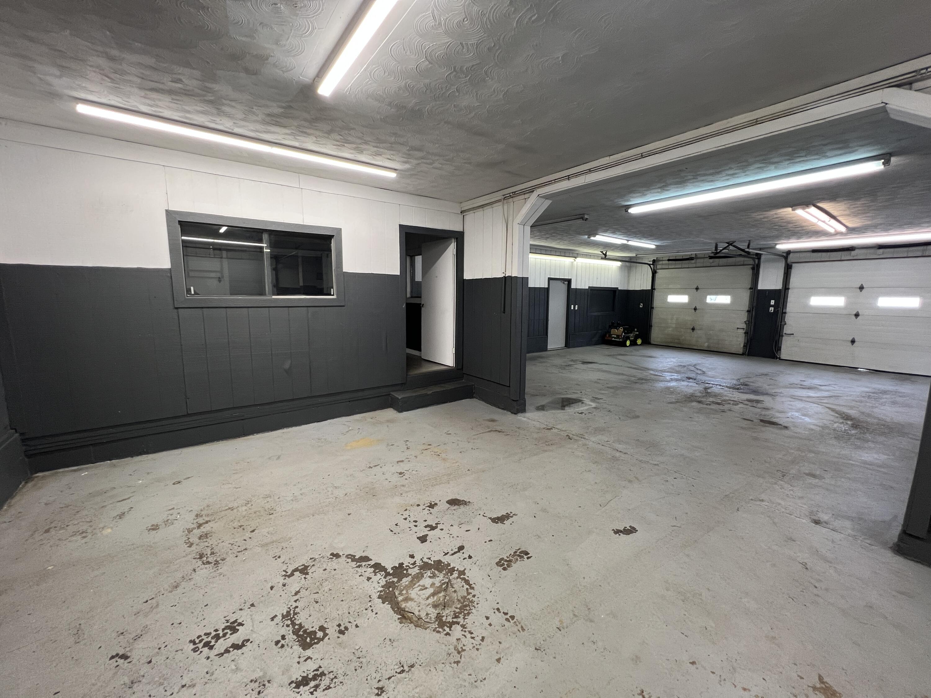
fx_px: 350
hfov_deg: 106.2
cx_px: 466
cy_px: 349
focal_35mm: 13
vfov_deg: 89.9
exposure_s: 1/60
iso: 200
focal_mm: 1.57
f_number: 1.8
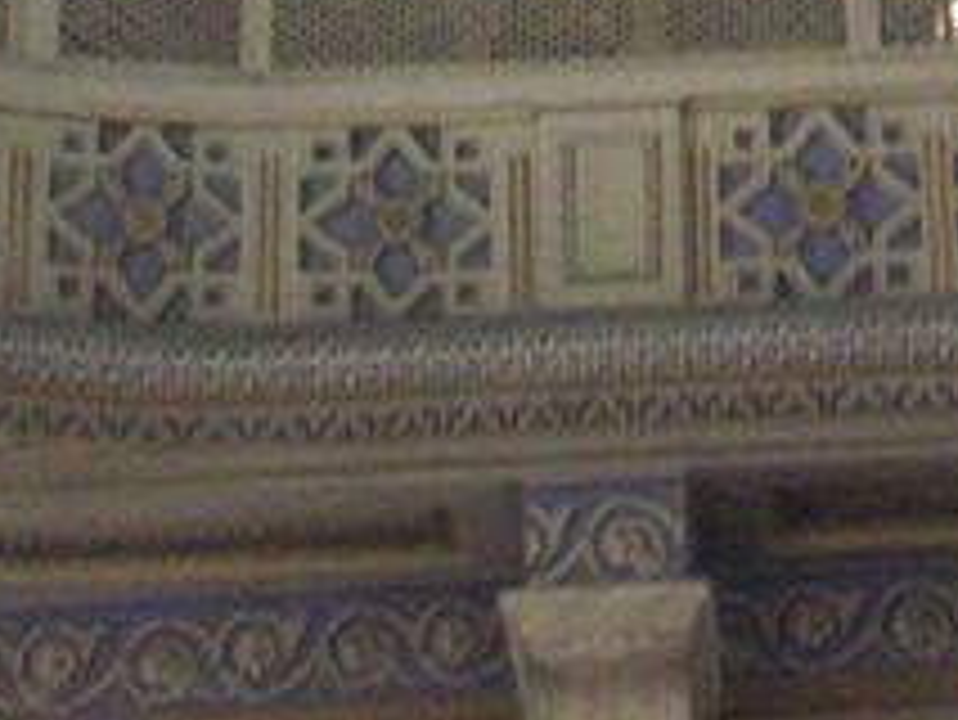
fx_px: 4929
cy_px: -932
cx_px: 1241
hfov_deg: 10.8
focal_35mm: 178
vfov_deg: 7.8
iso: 200
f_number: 2.8
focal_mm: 6.2
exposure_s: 1/8
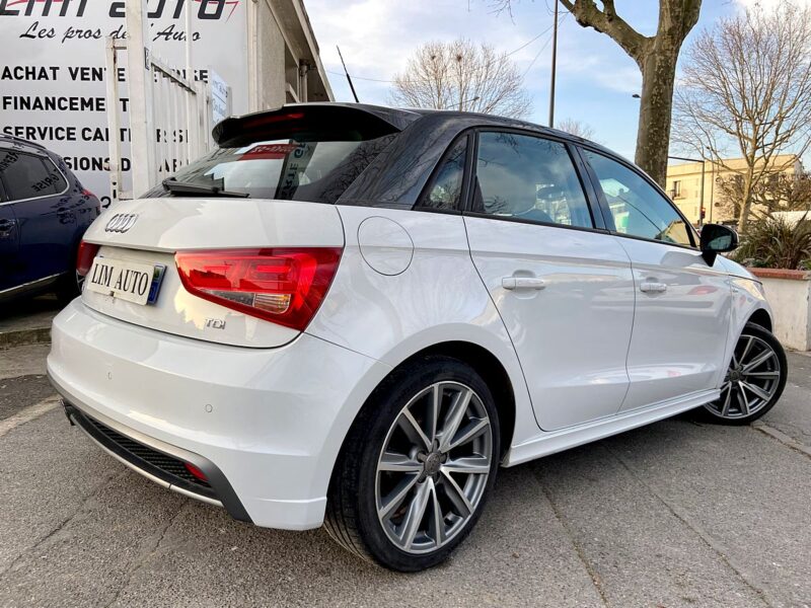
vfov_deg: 53.1
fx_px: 609
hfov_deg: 67.3
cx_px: 406
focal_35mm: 26
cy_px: 304
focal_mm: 4.25
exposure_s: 1/458
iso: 32
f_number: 1.8
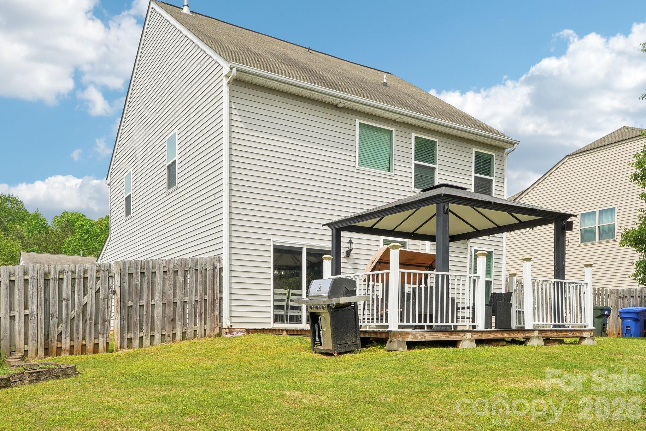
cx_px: 323
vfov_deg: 43.6
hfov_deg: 61.9
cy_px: 216
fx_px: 538
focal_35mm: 30
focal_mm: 20
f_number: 8
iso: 100
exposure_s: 1/250
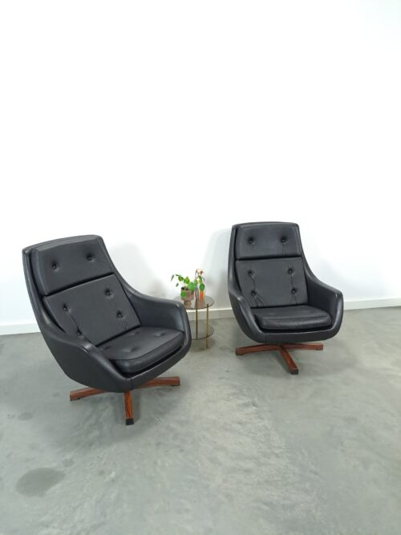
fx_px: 371
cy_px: 268
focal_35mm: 24
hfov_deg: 56.8
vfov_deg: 71.6
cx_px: 200
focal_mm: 5.23
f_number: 1.8
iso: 400
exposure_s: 1/33
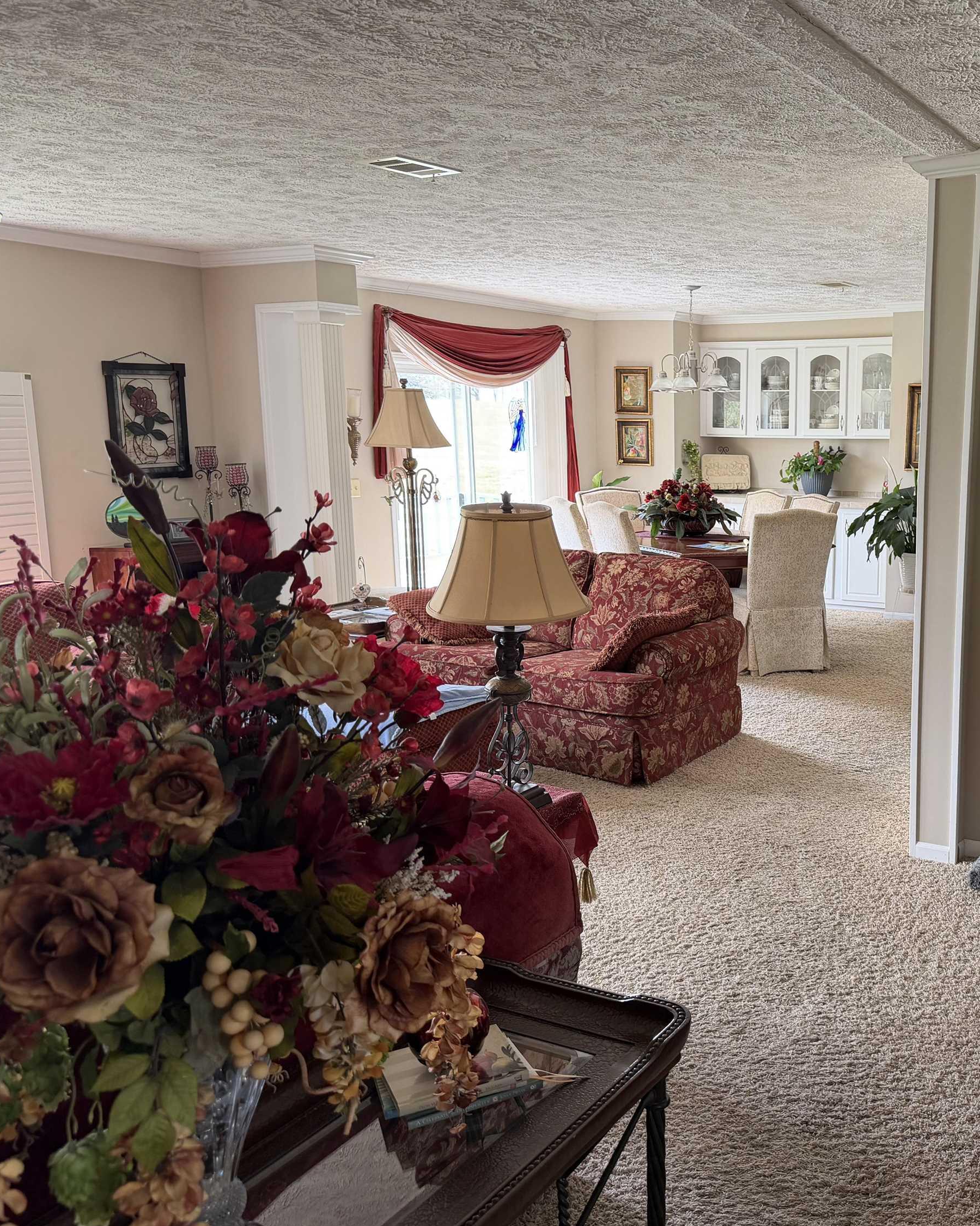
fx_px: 1160
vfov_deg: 55.7
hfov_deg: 44.0
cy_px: 618
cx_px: 755
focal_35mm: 32
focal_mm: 6.76
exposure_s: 1/121
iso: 125
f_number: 1.78
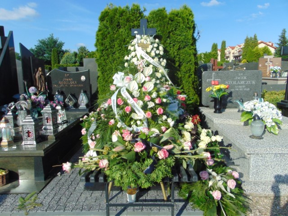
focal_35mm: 25
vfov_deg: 54.9
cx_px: 144
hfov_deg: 69.4
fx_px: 208
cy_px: 108
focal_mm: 4.5
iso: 80
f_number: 7.7
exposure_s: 1/250
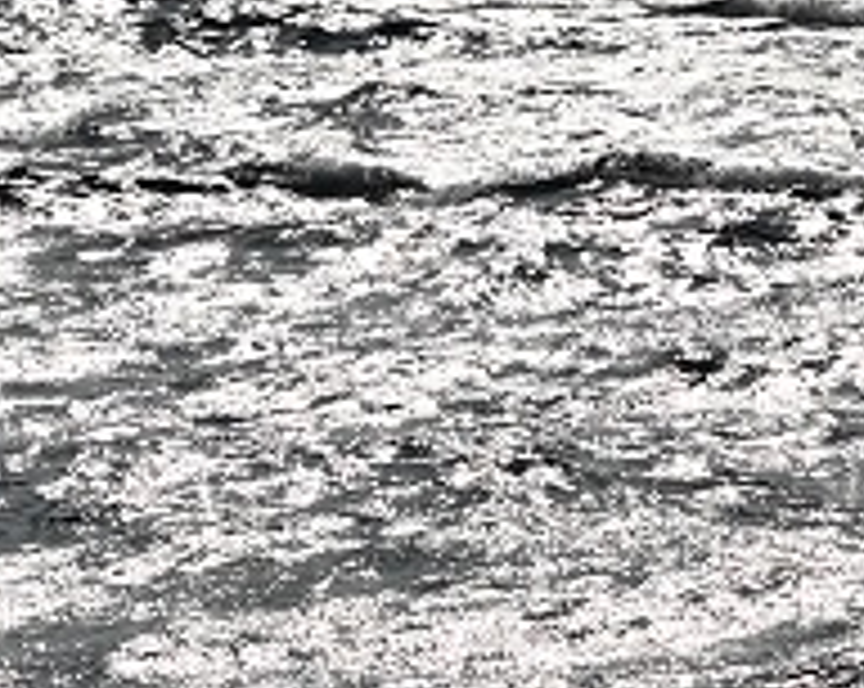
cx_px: 2300
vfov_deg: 3.4
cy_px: 1086
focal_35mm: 446
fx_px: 11387
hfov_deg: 4.2
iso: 100
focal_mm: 70
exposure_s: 1/1250
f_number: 10
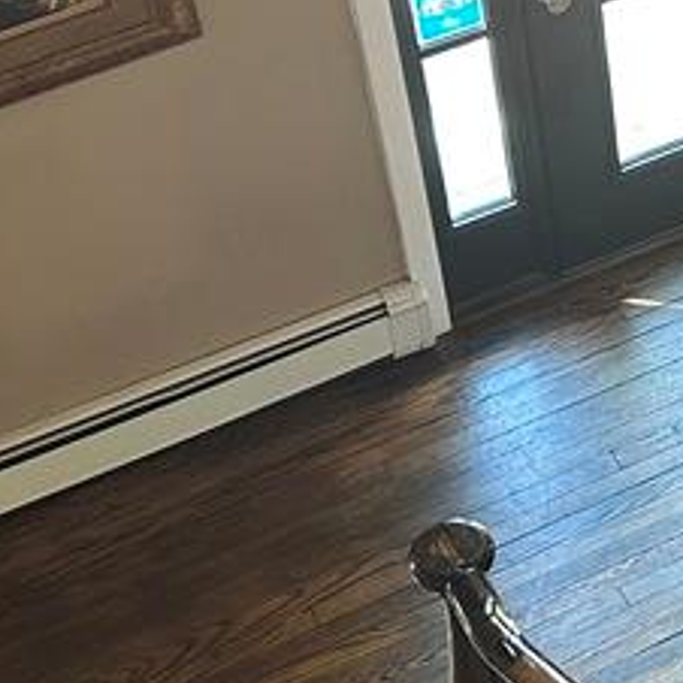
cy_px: 184
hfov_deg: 15.6
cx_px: 988
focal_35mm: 104
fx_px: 2322
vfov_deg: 16.7
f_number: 1.5
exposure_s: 1/60
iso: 160
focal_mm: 5.7
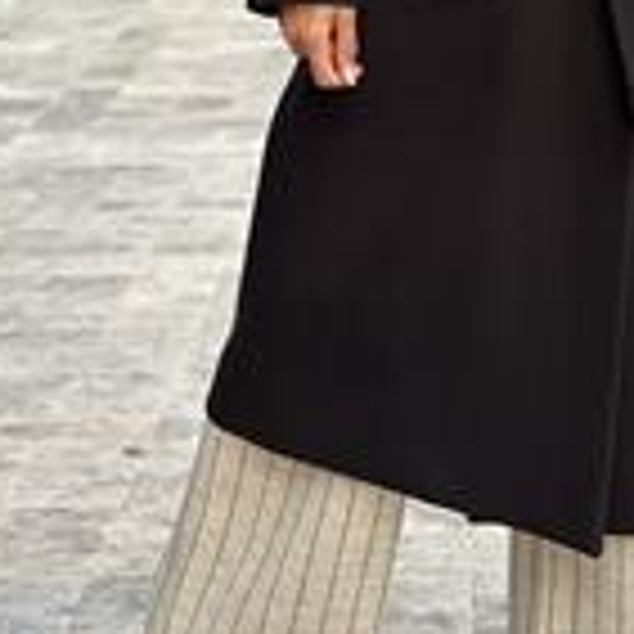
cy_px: -180
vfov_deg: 11.2
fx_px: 3150
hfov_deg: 11.5
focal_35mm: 152
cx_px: 504
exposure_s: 1/178
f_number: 1.78
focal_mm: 6.86
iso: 80
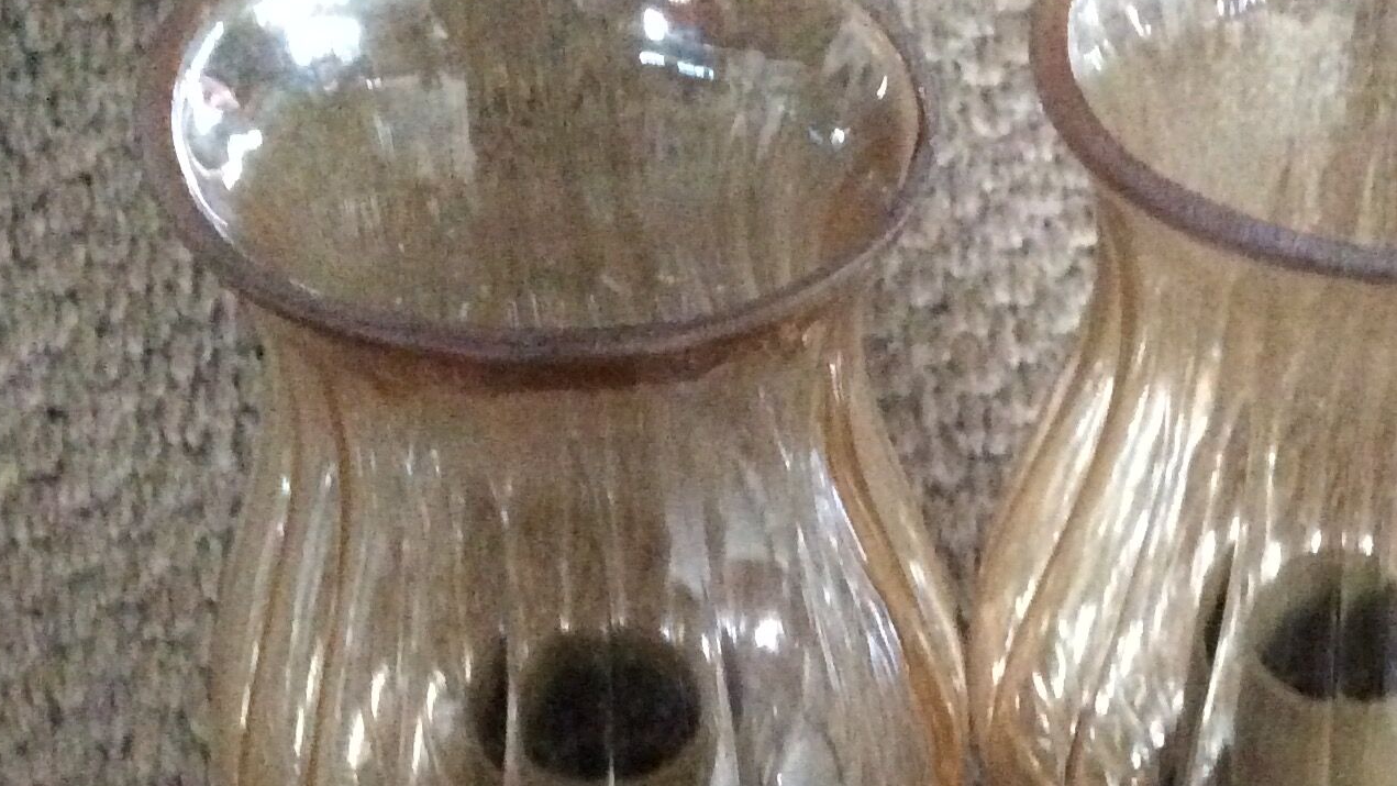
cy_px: 768
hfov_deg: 29.5
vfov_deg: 16.7
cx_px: 941
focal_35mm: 71
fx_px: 2630
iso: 640
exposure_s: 1/17
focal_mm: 3.3
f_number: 2.4
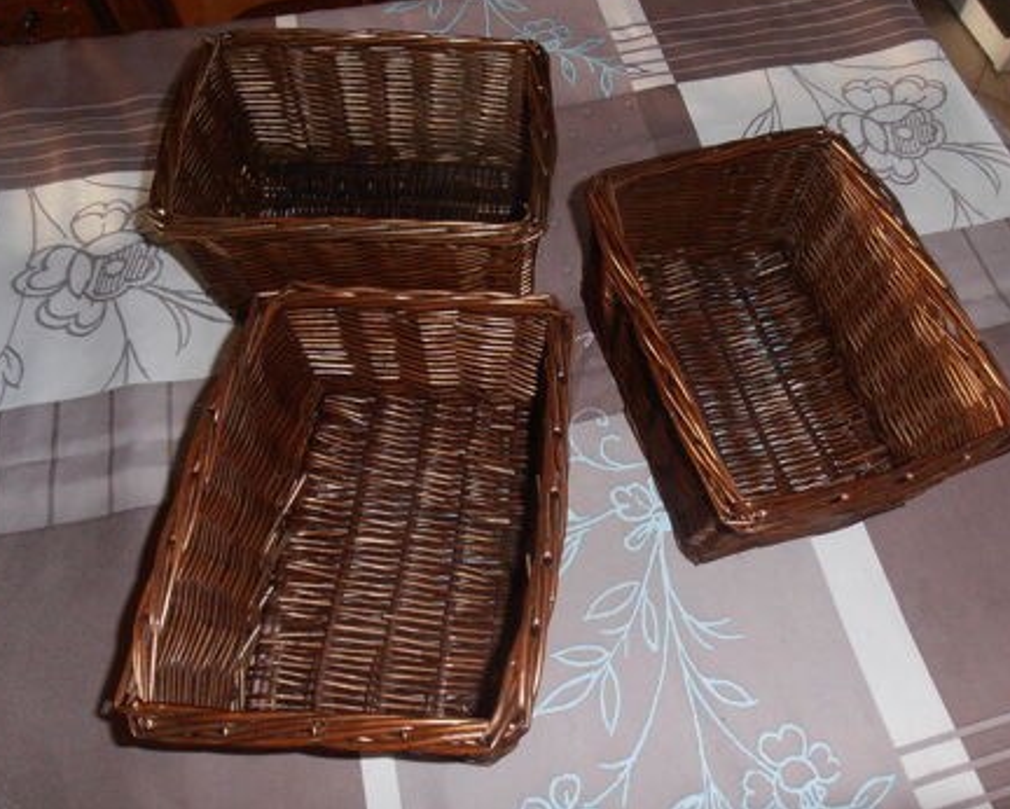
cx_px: 531
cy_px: 390
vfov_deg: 55.0
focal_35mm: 26
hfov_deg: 66.0
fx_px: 778
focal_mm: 4.2
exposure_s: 1/30
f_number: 3
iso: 125
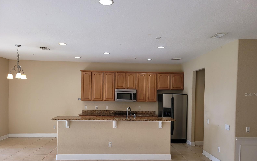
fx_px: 196
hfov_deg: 66.5
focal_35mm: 28
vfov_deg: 44.4
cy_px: 94
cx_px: 130
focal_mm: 5.4
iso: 80
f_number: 1.8
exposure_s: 1/120
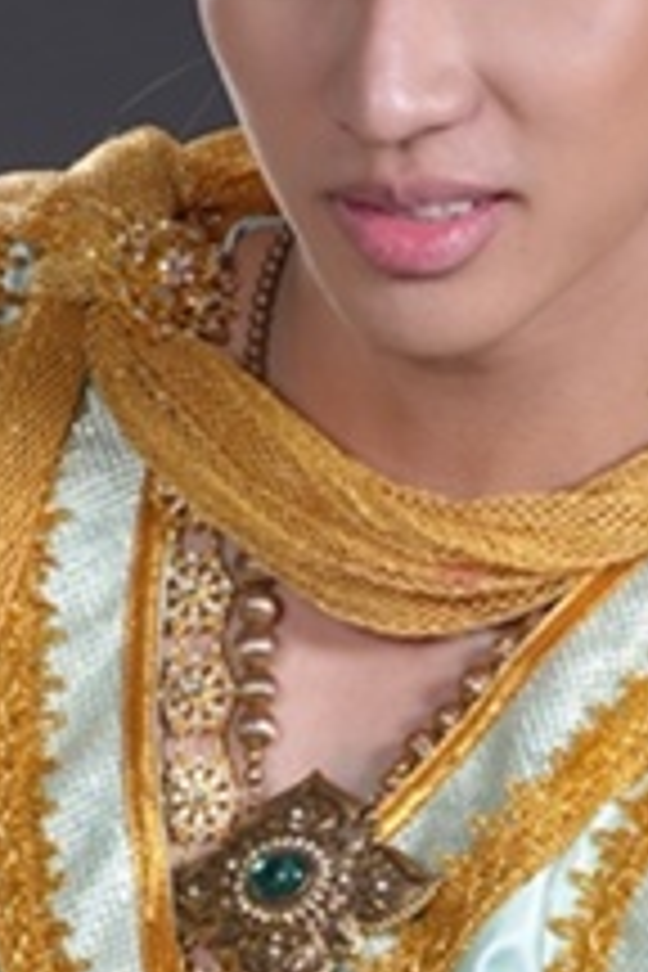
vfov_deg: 3.0
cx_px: 896
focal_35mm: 694
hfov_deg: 2.0
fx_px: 18737
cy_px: 1440
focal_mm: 125
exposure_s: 1/160
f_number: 13
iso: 100
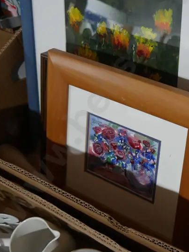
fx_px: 386
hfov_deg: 27.0
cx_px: 154
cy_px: 27
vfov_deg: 34.3
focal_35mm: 53
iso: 500
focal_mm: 14
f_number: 3.5
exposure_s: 1/60
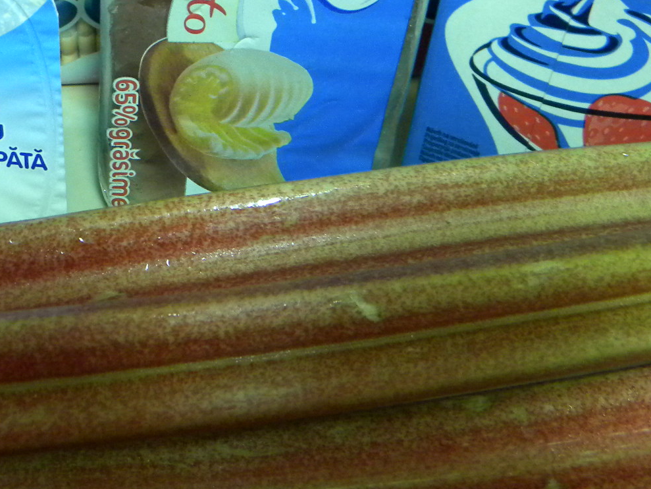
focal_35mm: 58
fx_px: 1091
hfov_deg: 32.3
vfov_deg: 24.9
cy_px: 120
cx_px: 128
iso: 400
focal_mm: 5
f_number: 3.5
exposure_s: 1/10.2
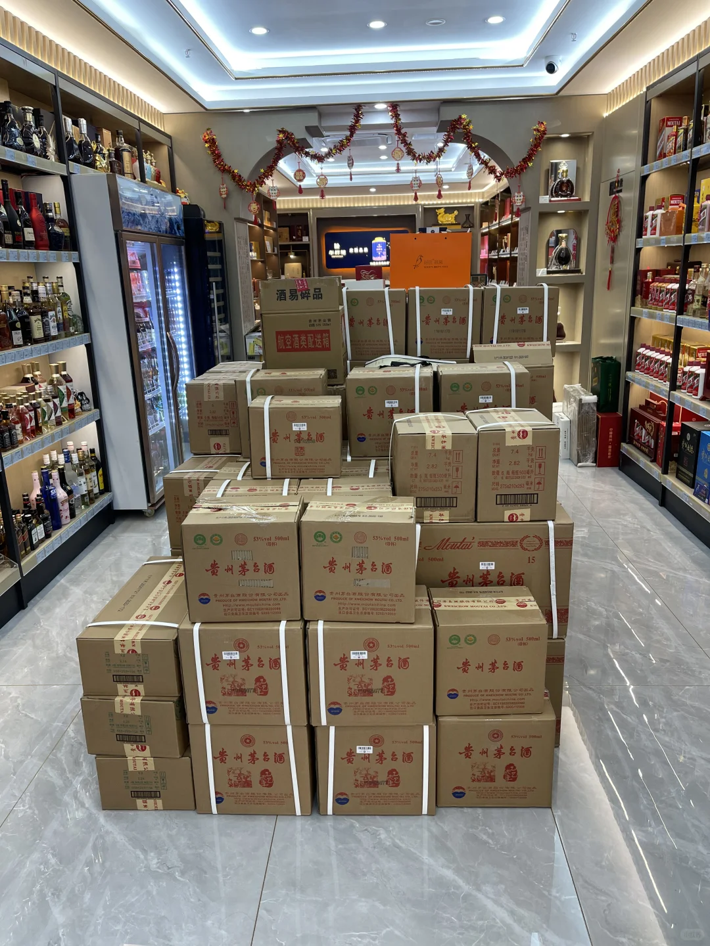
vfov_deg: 67.3
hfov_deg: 53.1
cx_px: 355
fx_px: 711
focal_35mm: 26
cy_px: 473
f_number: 1.6
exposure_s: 1/100
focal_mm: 5.1
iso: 100
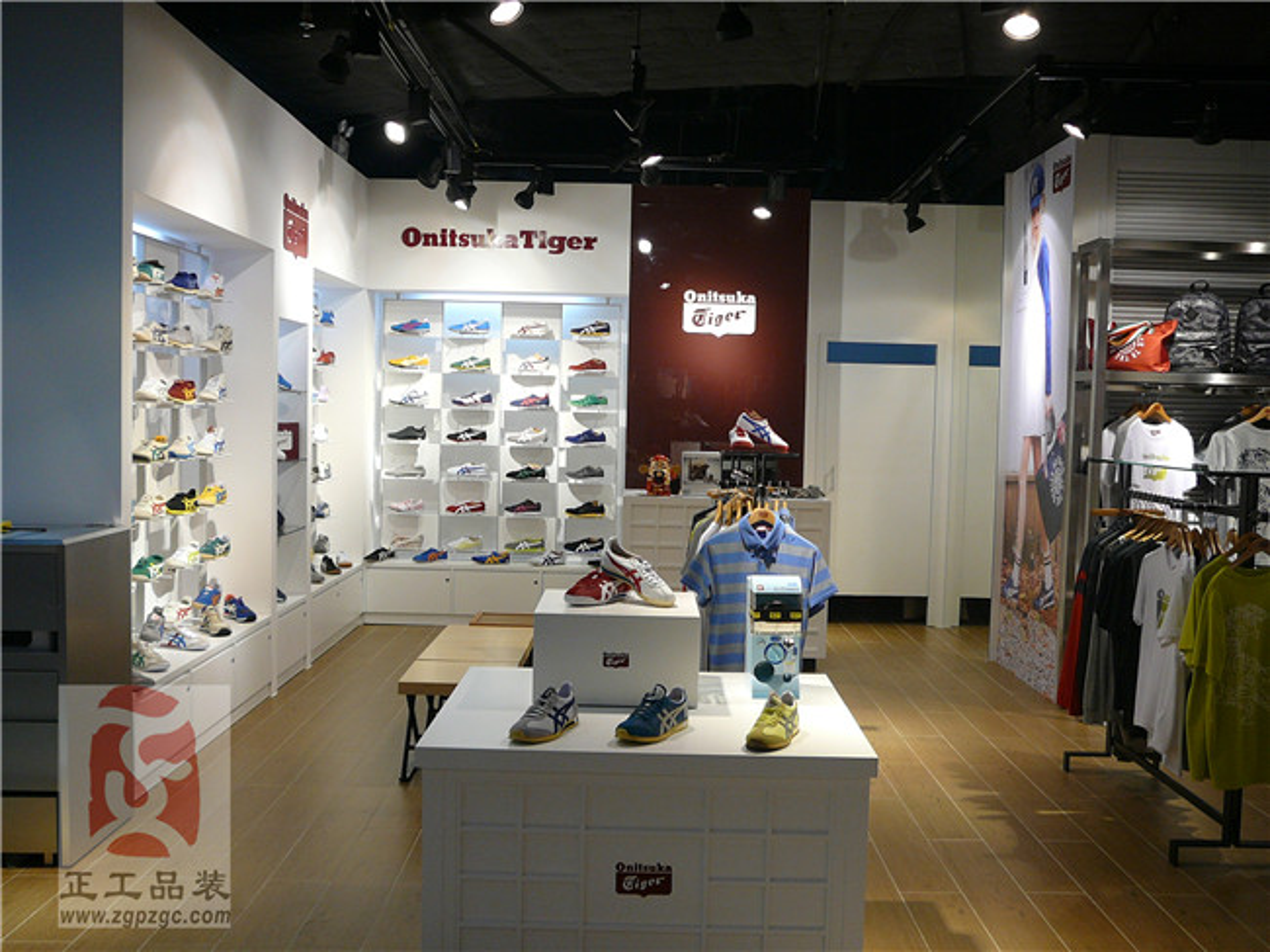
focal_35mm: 35
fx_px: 1284
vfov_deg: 40.7
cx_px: 635
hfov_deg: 52.6
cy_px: 476
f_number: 2.8
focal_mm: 5.2
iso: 80
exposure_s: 1/60
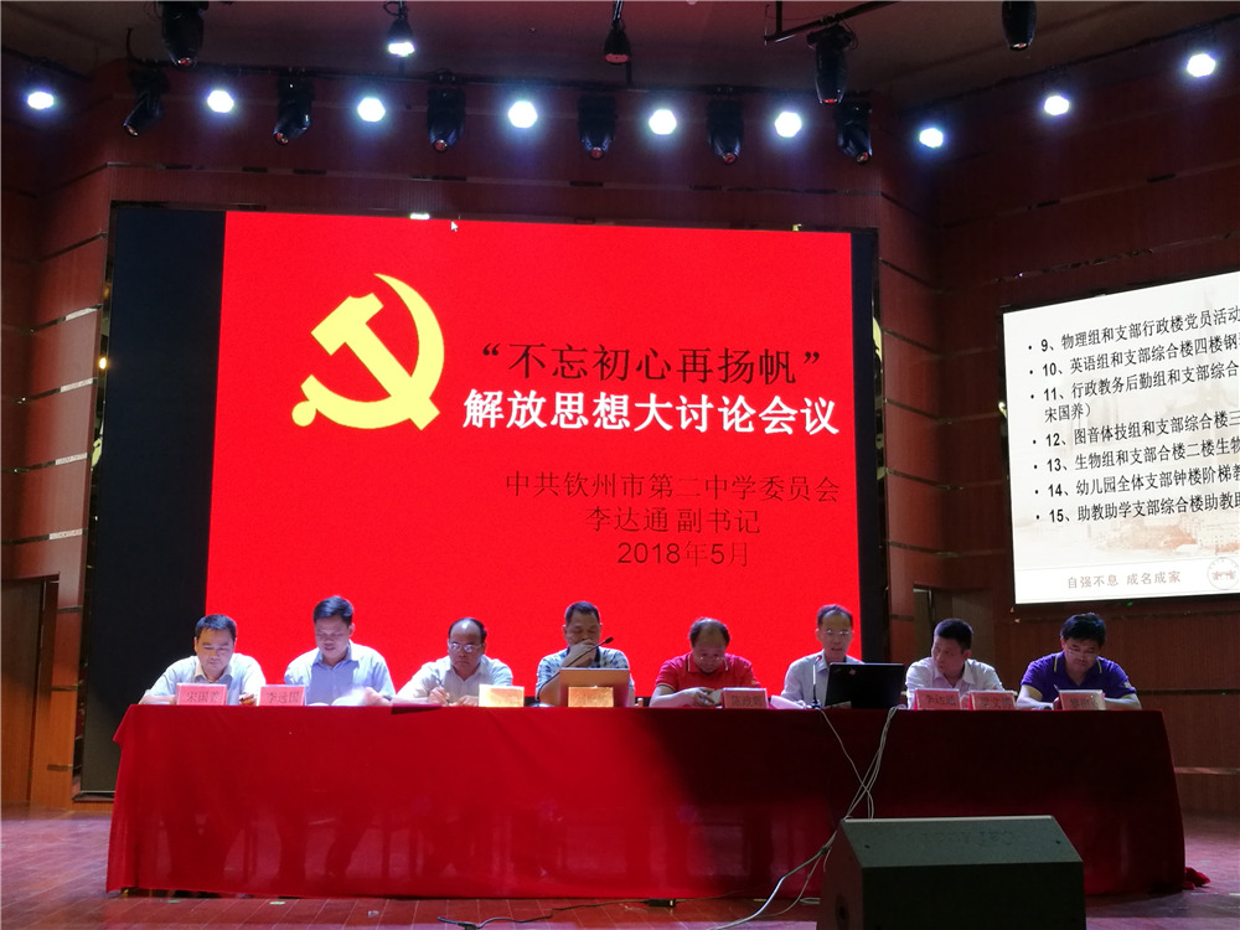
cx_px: 620
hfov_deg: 47.9
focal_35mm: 39
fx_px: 1397
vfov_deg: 36.8
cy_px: 465
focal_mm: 4.5
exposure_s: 1/30
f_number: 2.2
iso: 160
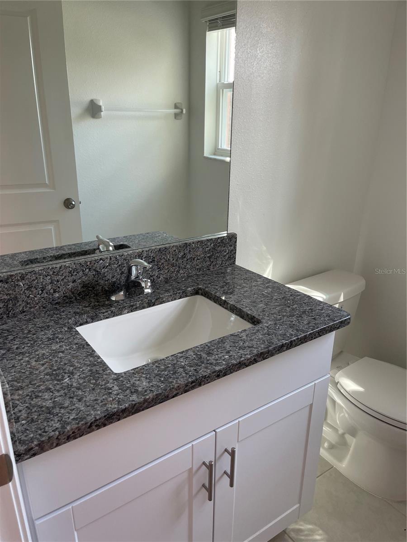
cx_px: 204
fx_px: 408
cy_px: 271
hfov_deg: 53.1
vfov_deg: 67.3
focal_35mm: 26
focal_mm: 5.1
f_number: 1.6
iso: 80
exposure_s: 1/120
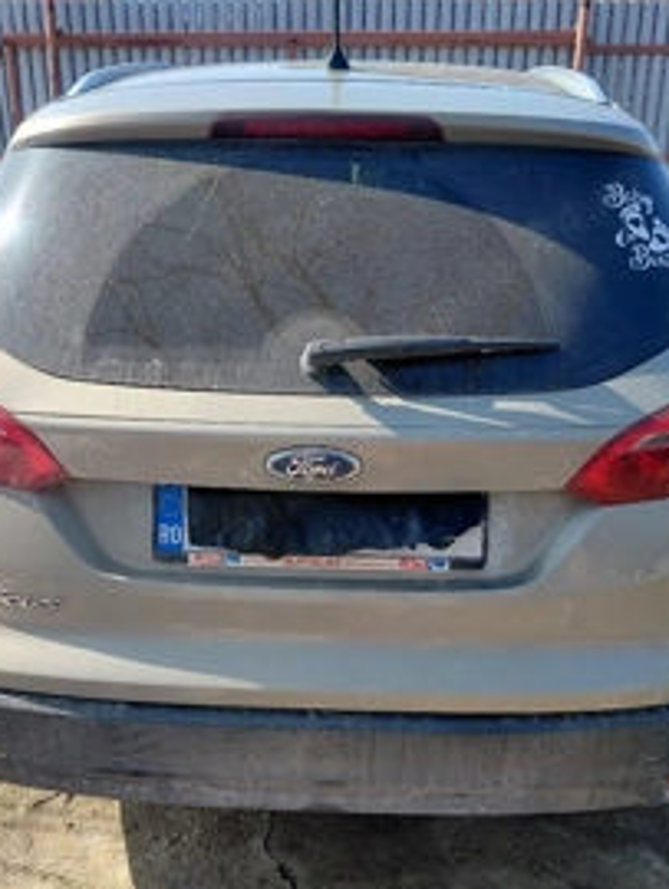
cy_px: 543
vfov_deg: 49.7
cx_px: 343
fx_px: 952
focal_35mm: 37
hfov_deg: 38.7
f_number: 1.8
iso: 50
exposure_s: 1/909
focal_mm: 4.69
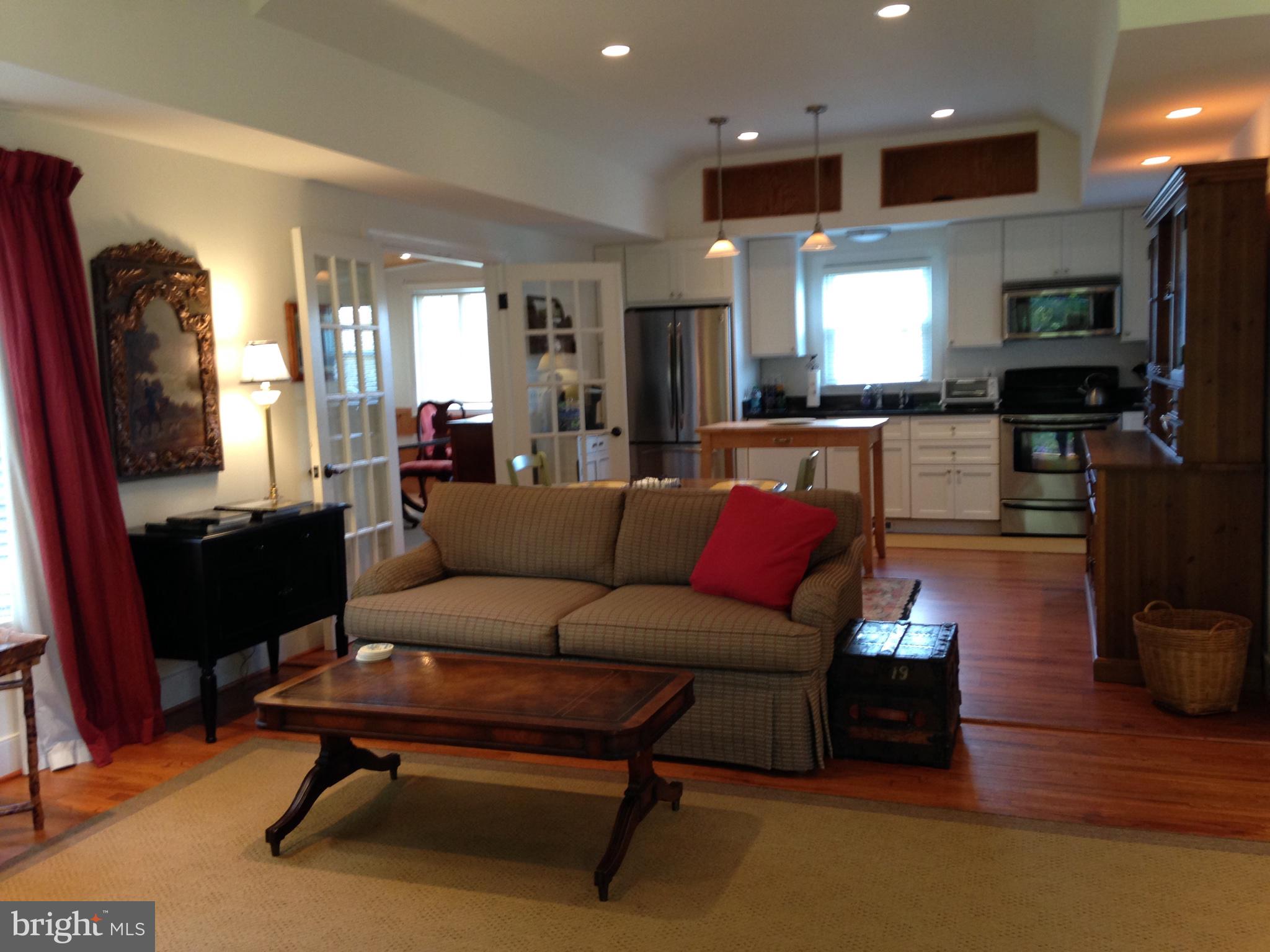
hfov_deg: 55.4
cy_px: 476
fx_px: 1211
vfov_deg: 42.9
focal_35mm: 33
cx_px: 635
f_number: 2.4
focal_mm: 4.12
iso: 100
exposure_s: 1/20
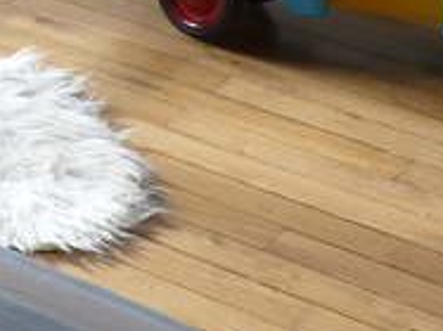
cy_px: -241
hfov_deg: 11.2
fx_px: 1893
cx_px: -609
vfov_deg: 9.6
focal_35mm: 148
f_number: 2.8
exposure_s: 1/40
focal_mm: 4.8
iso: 80
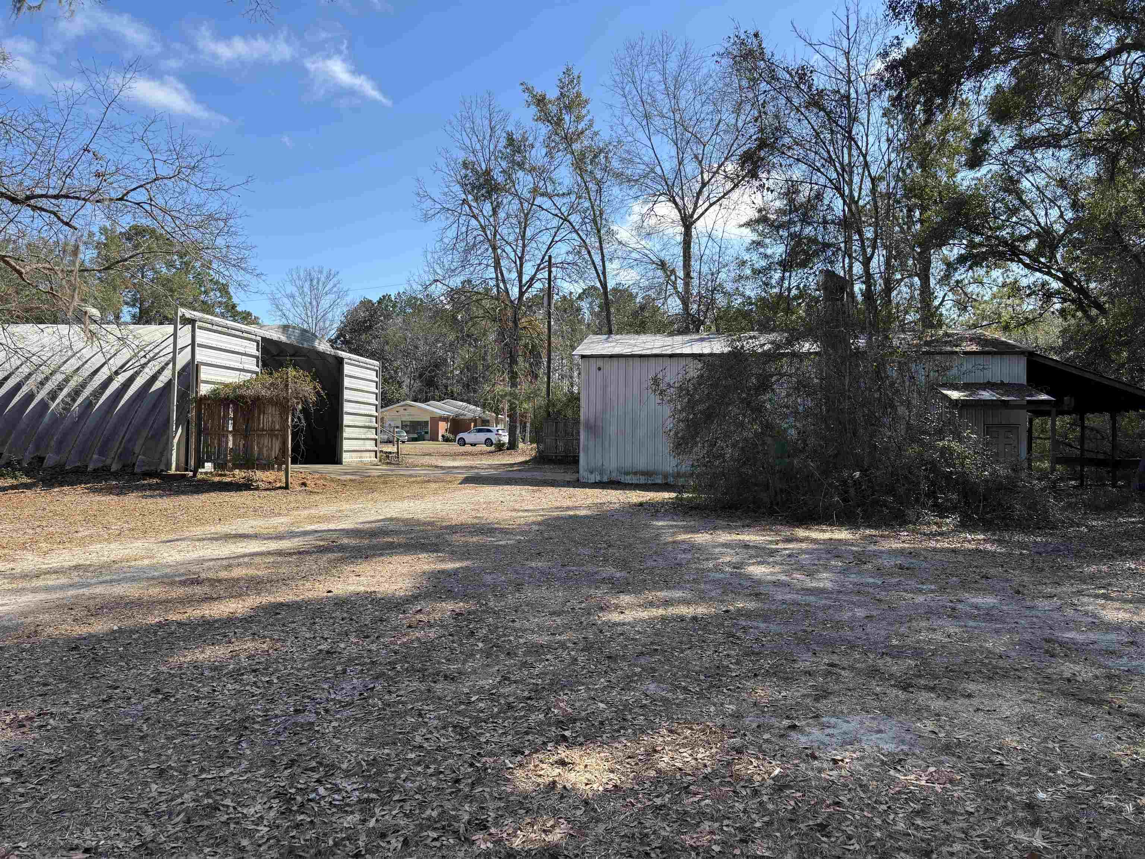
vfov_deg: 53.1
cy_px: 430
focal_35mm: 26
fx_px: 860
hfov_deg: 67.3
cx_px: 572
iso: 50
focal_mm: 5.96
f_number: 1.6
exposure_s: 1/2024
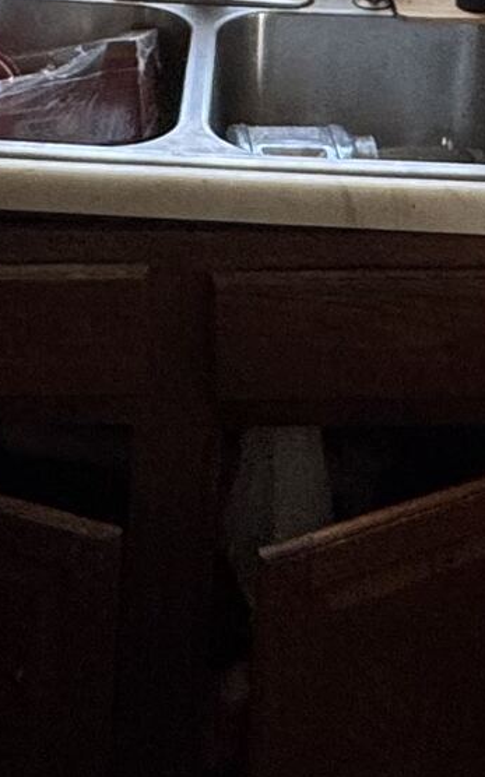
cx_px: 247
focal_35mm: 82
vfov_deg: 21.9
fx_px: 1736
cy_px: -313
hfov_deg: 15.9
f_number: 2.2
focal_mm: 2.22
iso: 160
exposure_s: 1/99
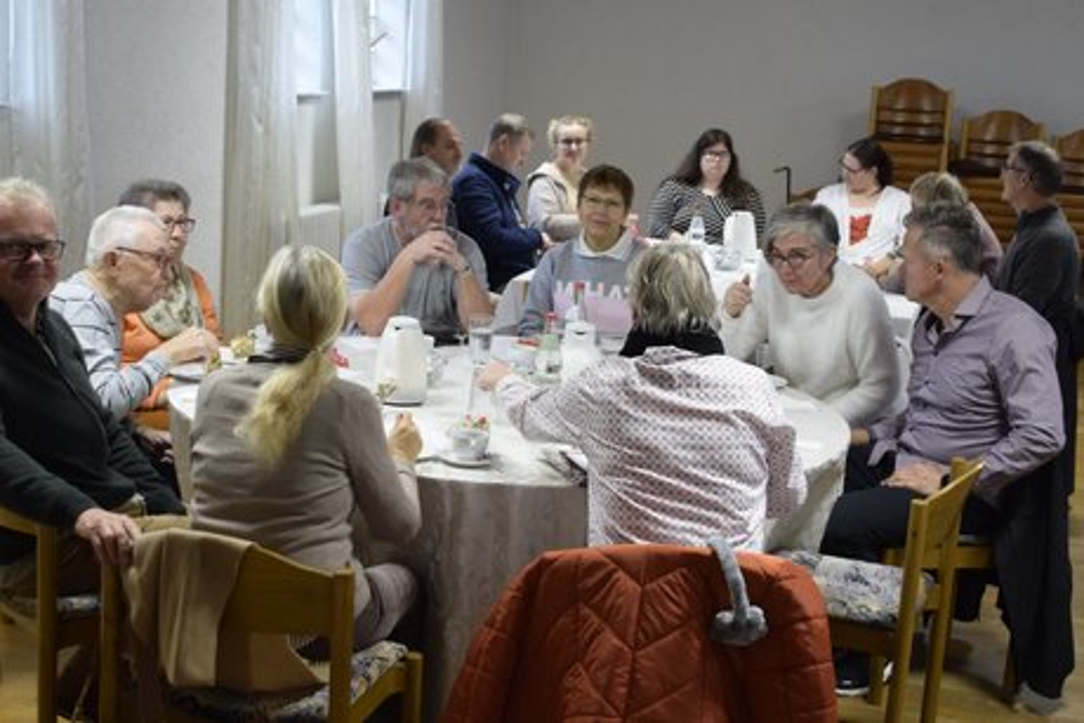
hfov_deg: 41.1
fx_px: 1446
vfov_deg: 28.1
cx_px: 542
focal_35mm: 48
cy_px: 362
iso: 1000
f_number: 4.2
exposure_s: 1/60
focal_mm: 32
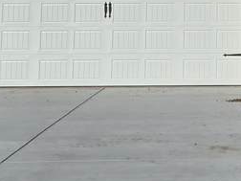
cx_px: 267
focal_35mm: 117
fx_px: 815
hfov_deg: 16.3
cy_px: -67
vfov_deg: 12.2
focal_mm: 5.4
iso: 25
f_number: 1.8
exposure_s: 1/5002
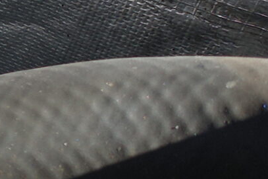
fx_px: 1124
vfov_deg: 9.1
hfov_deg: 10.0
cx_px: -552
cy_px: 51
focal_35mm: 151
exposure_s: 1/400
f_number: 4
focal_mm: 8.8
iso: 125
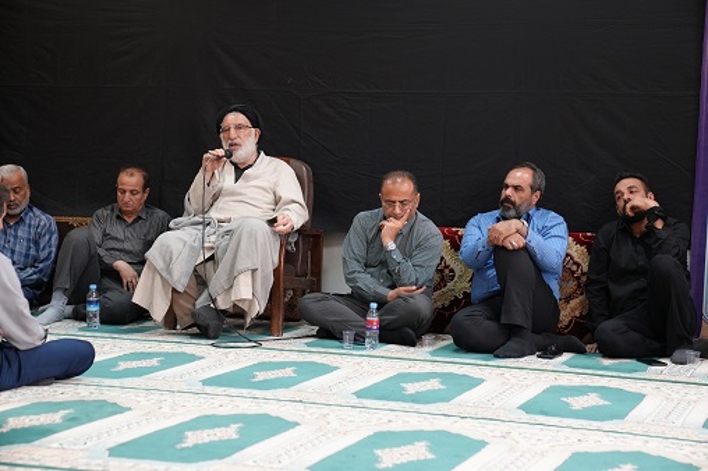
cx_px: 354
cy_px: 236
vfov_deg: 19.4
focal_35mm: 70
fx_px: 1376
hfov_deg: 28.9
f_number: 4
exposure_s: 1/160
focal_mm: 70
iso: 3200
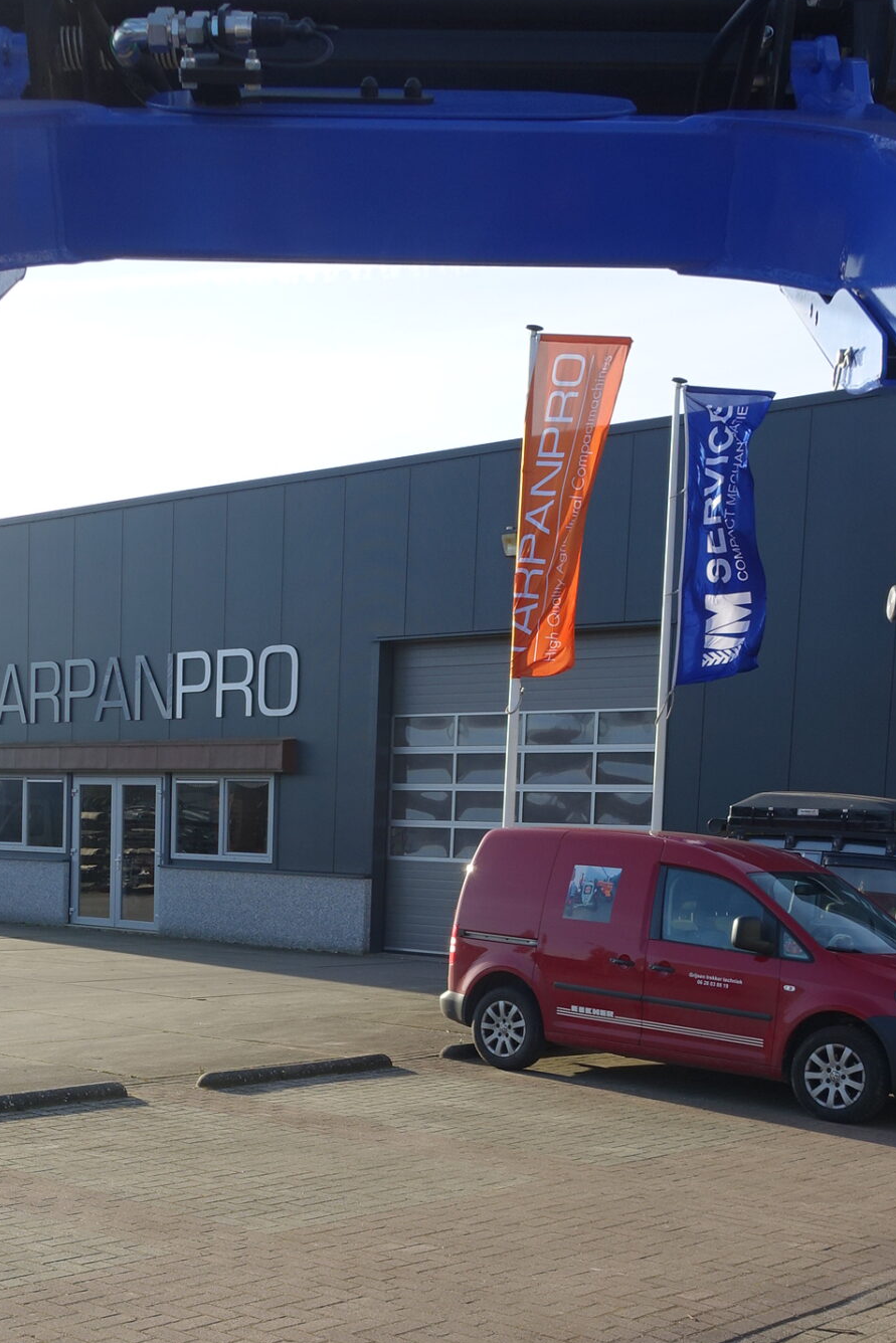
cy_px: 1041
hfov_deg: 29.2
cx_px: 369
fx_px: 1717
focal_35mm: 46
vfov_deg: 41.2
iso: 125
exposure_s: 1/320
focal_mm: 8.8
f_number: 5.6
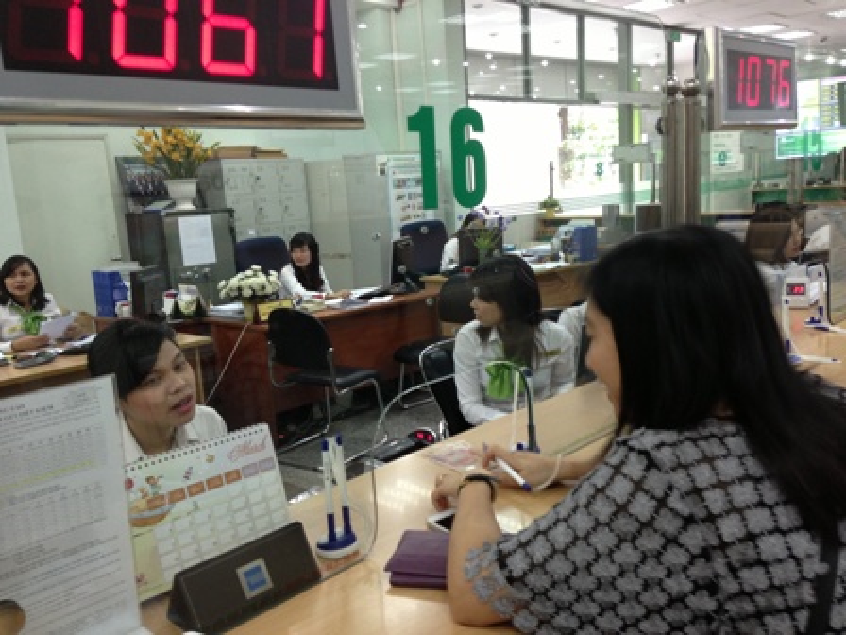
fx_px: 807
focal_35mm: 33
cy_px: 318
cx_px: 423
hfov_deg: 55.4
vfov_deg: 42.9
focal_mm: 4.13
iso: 125
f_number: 2.4
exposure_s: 1/20
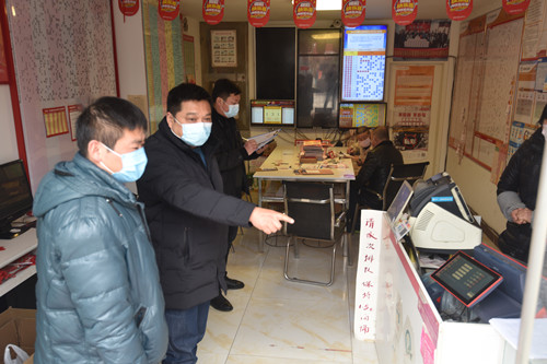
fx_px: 456
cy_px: 182
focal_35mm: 30
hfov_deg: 61.9
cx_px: 274
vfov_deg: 43.6
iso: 400
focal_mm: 30
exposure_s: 1/60
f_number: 4
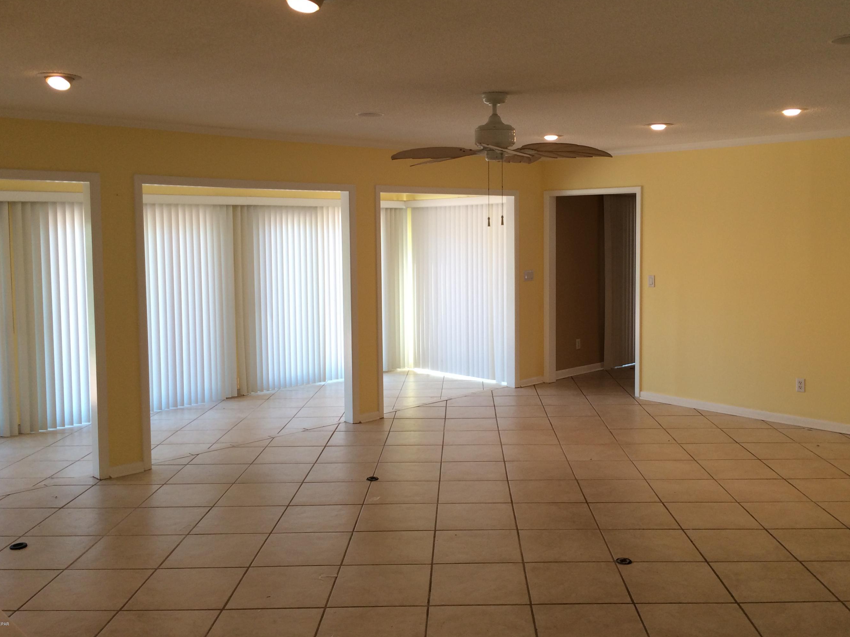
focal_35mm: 34
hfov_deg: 53.9
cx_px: 465
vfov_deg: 41.7
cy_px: 286
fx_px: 835
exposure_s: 1/60
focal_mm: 4.12
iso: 50
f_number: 2.2
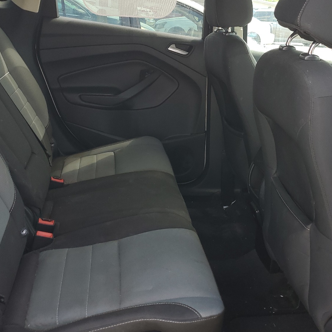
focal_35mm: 41
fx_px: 445
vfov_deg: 40.8
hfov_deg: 40.6
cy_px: 138
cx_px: 212
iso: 50
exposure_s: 1/189
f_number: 1.5
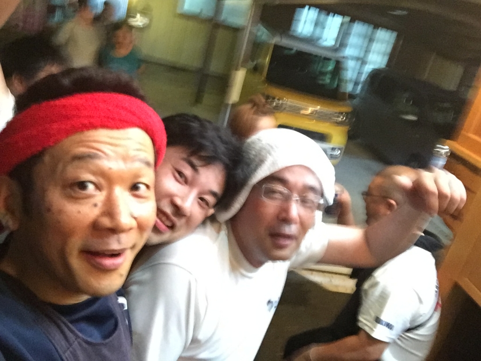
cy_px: 180
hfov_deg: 58.4
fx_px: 431
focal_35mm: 31
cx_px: 240
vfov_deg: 45.4
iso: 640
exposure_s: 1/15
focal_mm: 2.65
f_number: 2.2
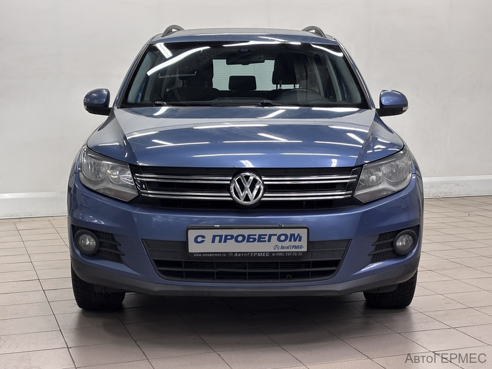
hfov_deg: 36.8
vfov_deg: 28.0
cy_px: 184
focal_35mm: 52
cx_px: 246
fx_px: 739
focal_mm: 5.96
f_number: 1.6
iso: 64
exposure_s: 1/50
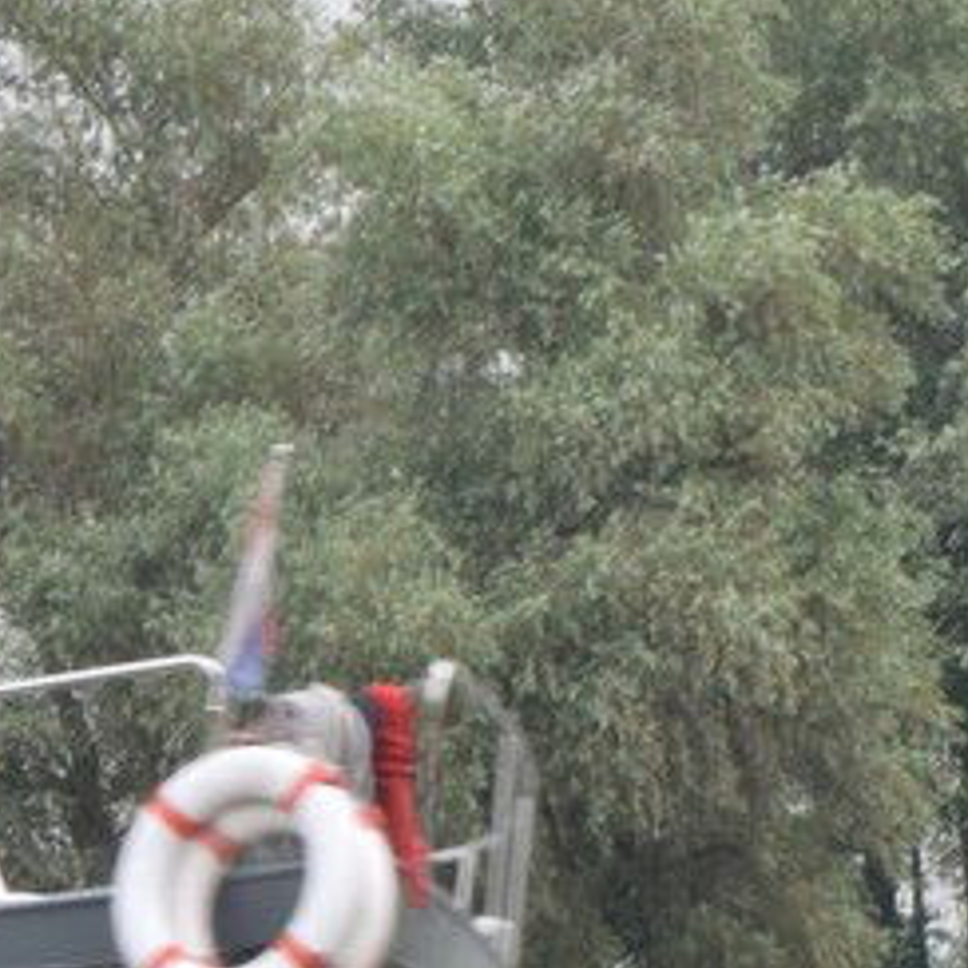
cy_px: 591
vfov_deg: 5.1
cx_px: -468
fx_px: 10918
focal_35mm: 345
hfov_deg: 5.0
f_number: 22
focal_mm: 55
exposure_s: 1/13
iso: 200
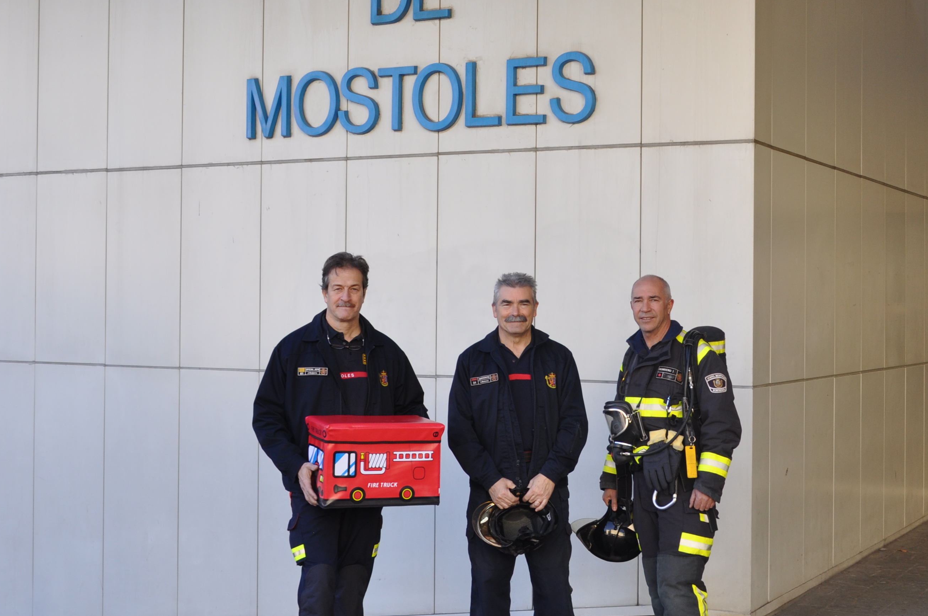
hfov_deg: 36.8
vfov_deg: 25.0
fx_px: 1390
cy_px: 280
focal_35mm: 54
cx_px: 556
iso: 220
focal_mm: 22
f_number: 5.6
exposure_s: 1/125
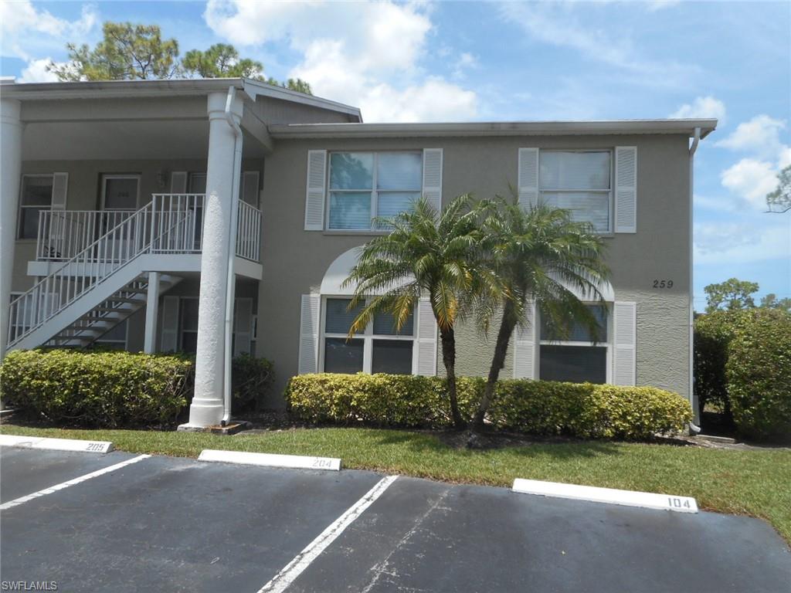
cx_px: 396
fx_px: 571
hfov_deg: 69.4
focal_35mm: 25
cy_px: 296
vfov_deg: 54.9
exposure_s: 1/640
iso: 80
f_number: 3.7
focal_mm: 4.5
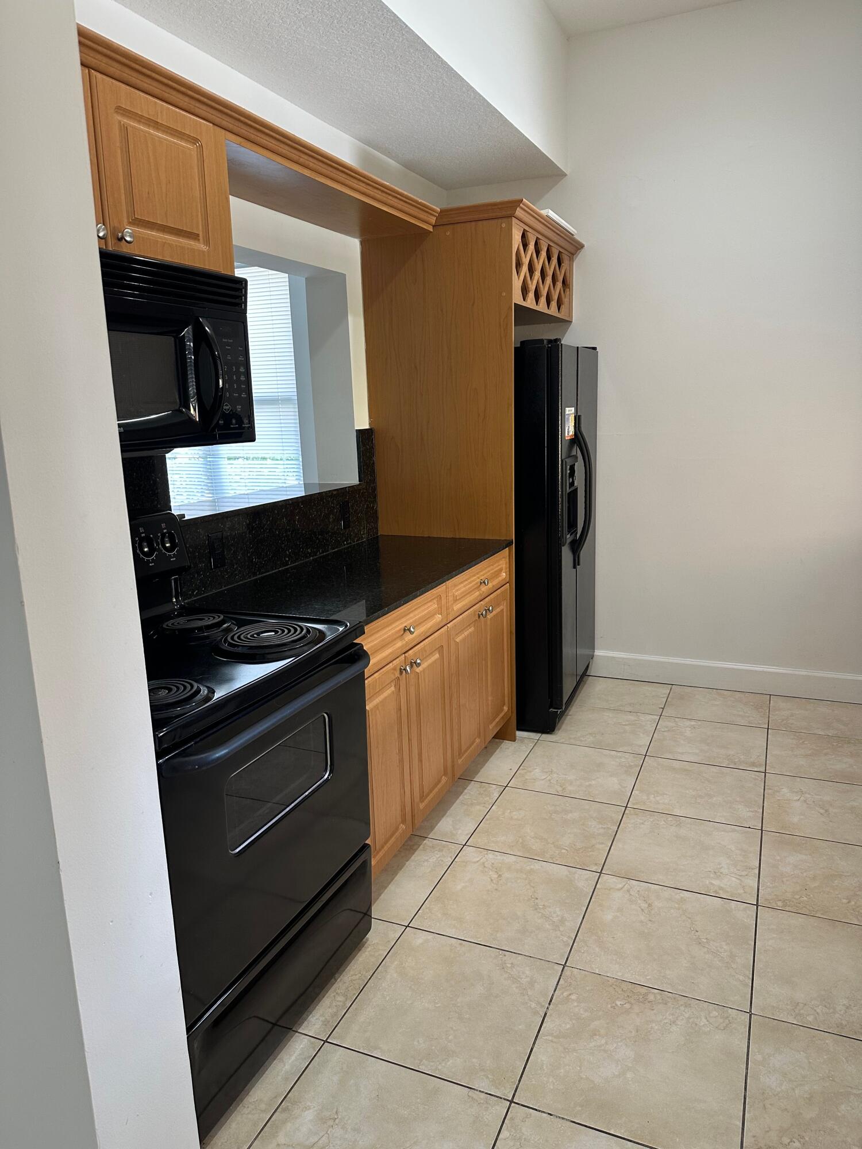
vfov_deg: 71.6
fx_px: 797
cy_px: 574
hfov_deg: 56.8
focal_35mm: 24
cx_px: 431
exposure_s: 1/60
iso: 160
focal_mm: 6.86
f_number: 1.78
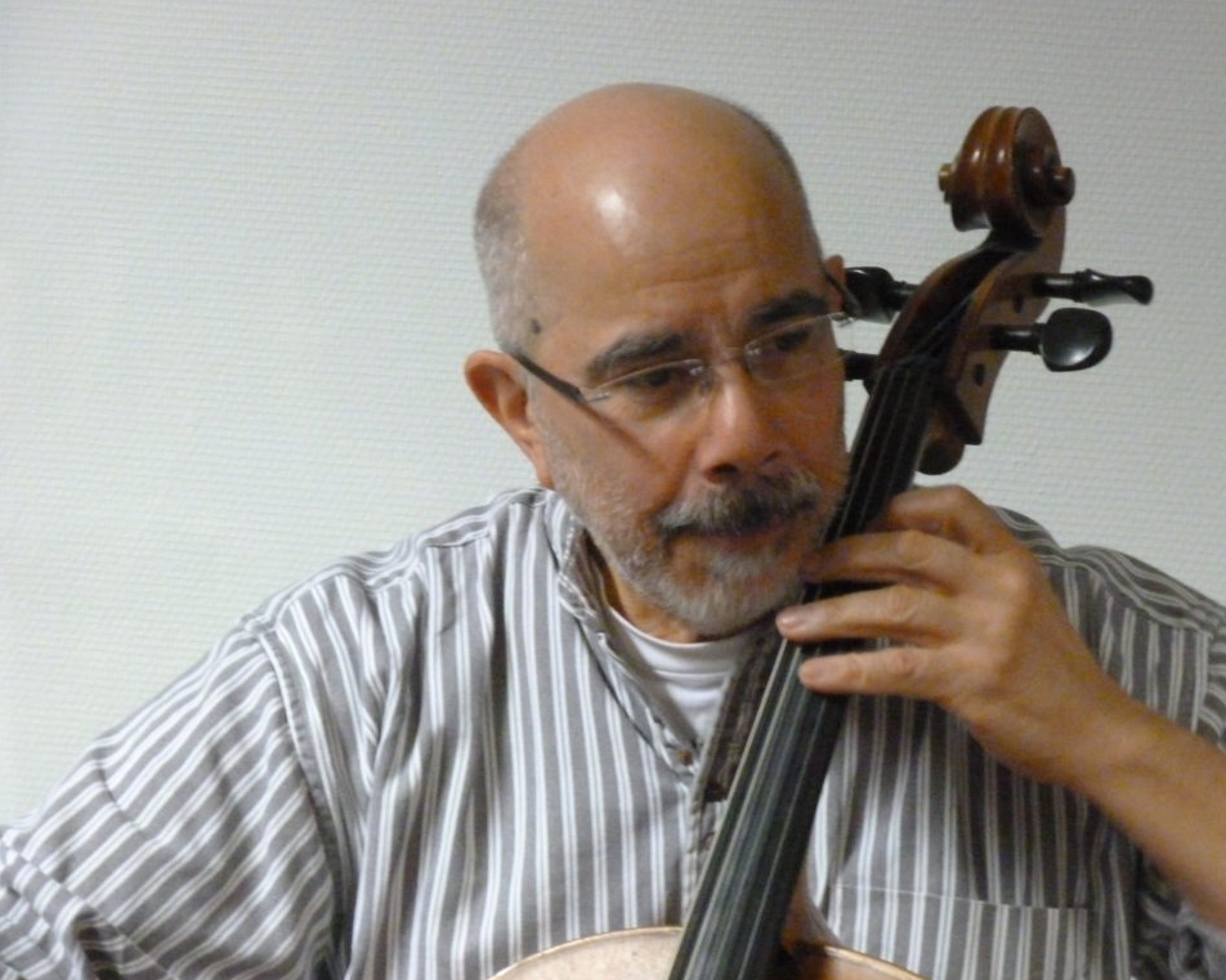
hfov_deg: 15.4
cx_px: 650
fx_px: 4534
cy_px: 488
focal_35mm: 125
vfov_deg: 12.3
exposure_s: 1/15
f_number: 4.4
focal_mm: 19.5
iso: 1000
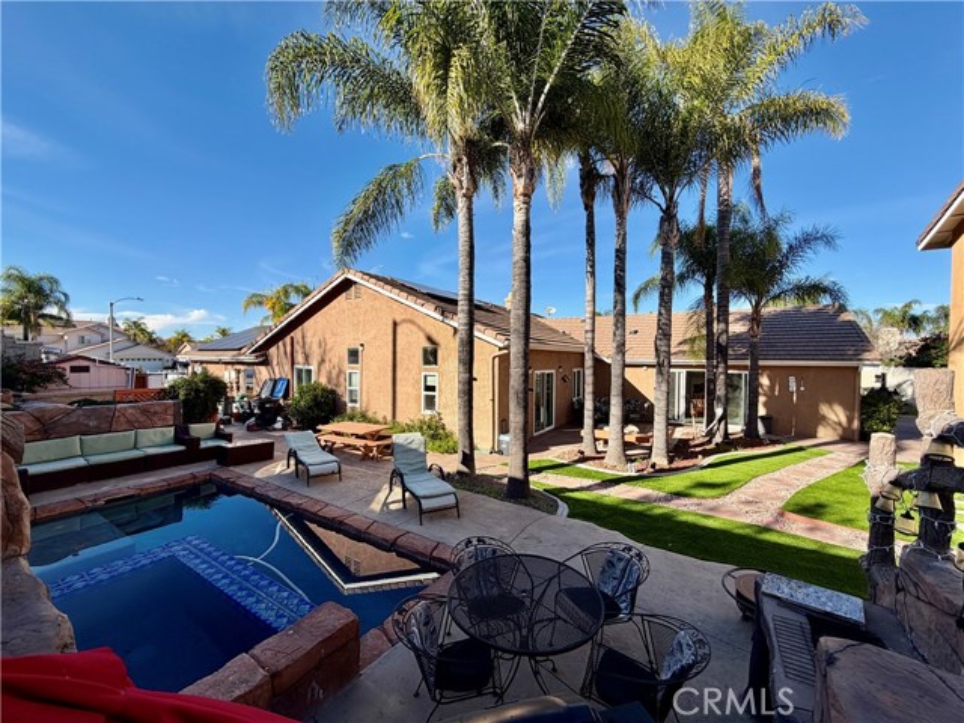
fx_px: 390
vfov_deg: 85.7
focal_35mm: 14
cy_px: 362
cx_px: 482
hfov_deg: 102.1
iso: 32
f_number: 2.2
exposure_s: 1/770
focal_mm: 2.22
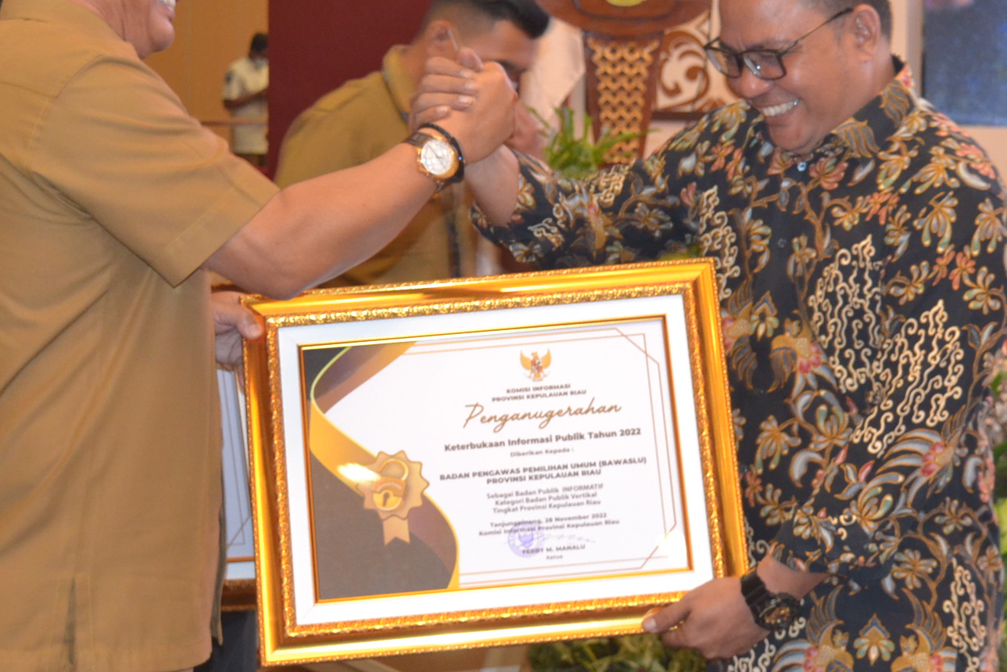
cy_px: 185
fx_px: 2627
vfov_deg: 14.5
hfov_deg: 21.7
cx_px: 579
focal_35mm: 94
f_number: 4.5
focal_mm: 35
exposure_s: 1/40
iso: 1600
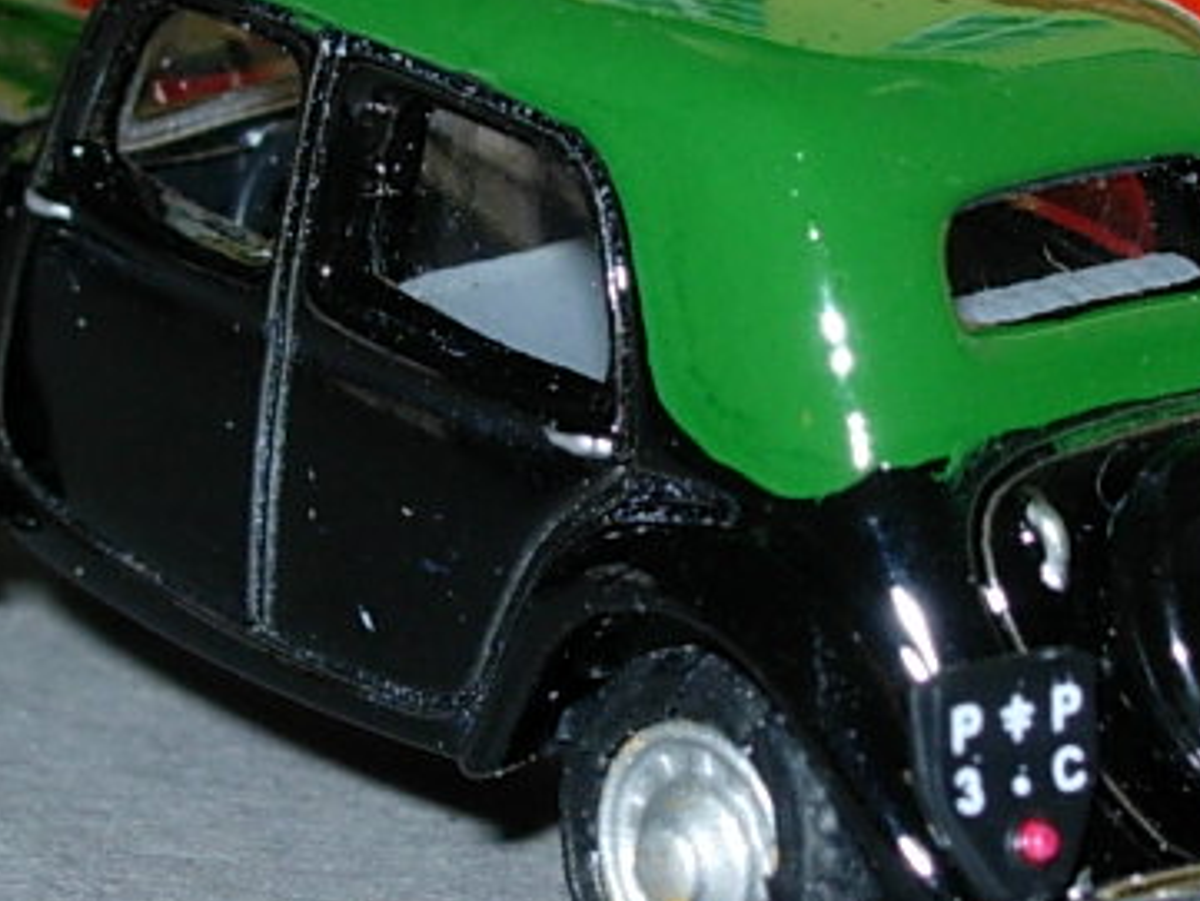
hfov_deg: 9.7
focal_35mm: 204
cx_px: 558
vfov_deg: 7.3
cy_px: 233
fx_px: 7074
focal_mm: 14.9
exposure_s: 1/64
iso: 79
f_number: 6.3
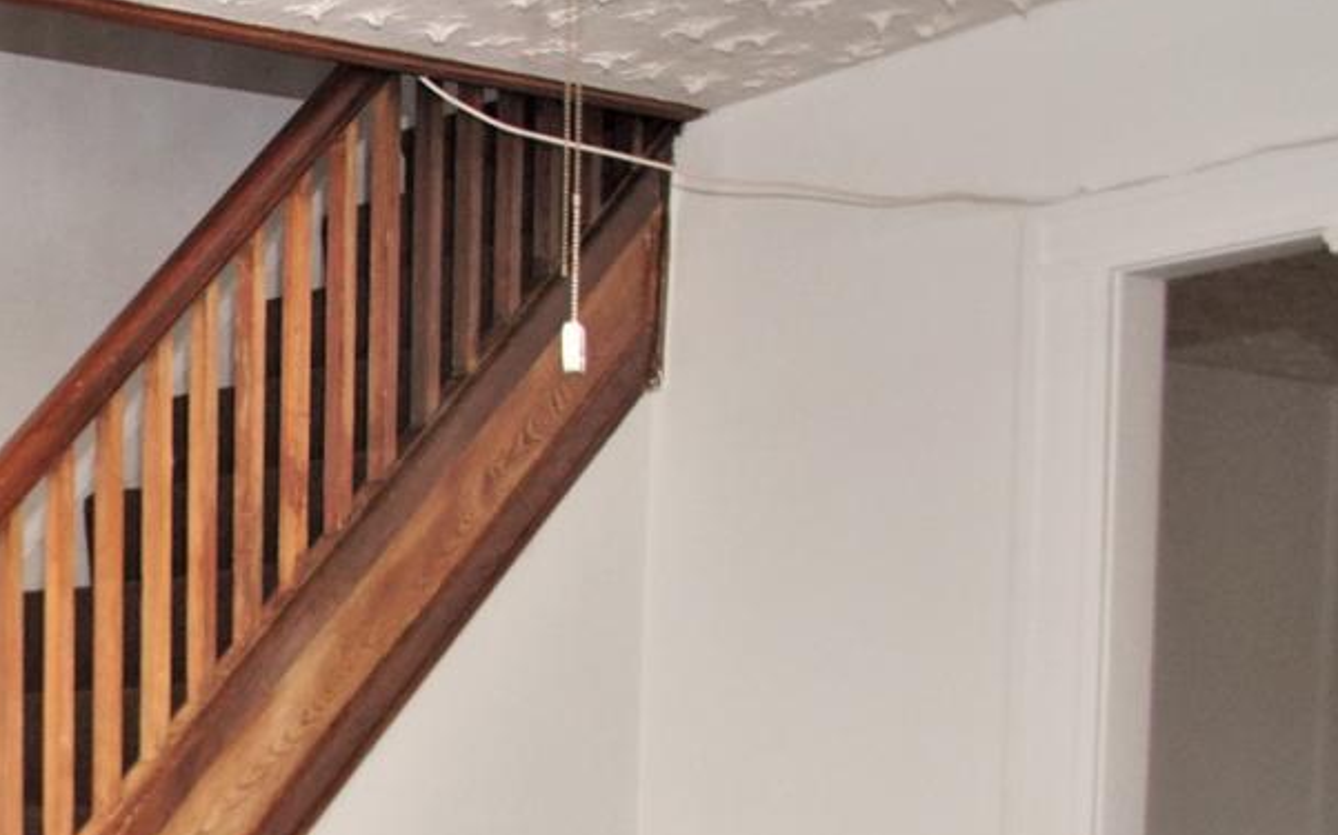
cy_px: 927
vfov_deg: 23.3
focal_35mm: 52
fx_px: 1896
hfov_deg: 27.5
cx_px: -645
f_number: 3.5
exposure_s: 1/200
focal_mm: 10
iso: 800
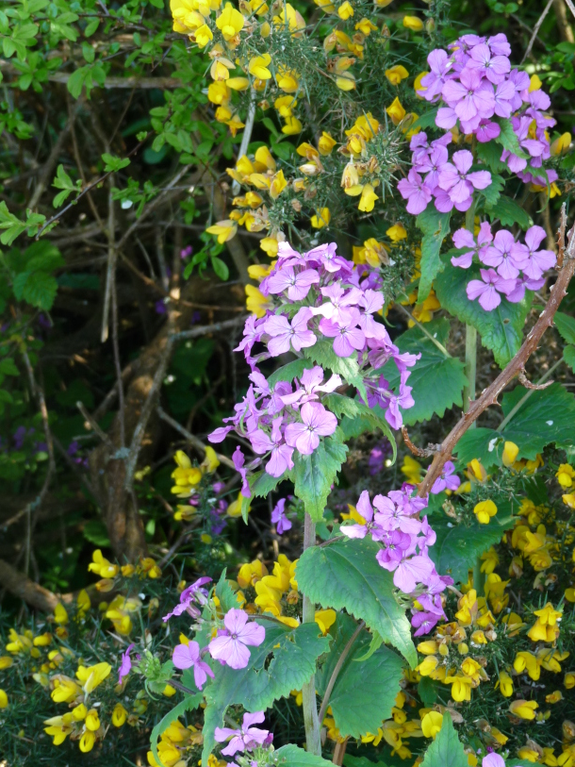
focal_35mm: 93
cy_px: 357
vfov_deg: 21.1
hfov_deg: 15.9
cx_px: 295
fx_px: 2059
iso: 100
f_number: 3.4
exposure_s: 1/100
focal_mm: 14.9
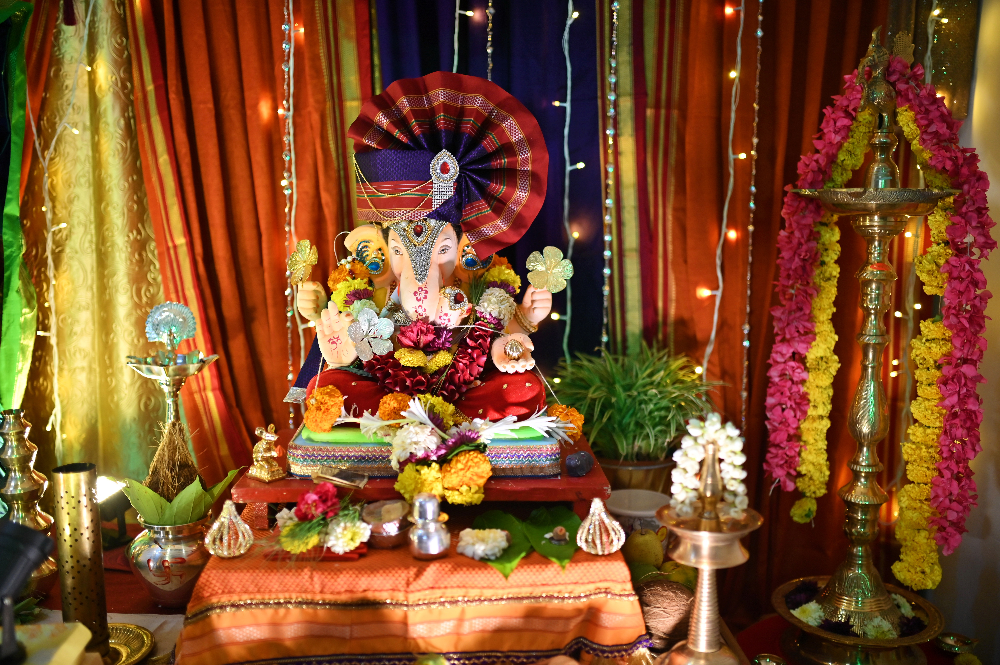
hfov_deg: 54.5
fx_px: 972
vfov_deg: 37.8
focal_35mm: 35
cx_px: 500
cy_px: 332
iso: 250
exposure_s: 1/500
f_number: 1.4
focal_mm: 35
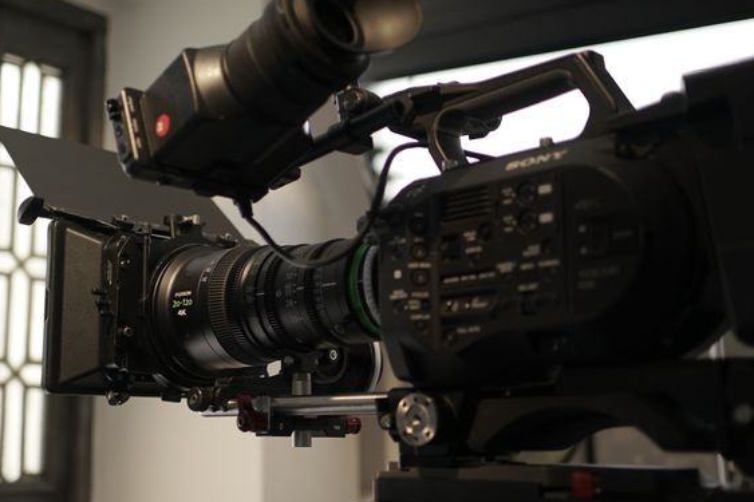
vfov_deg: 28.1
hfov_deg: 40.9
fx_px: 1005
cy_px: 240
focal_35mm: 48
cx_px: 295
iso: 100
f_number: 1.8
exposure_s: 1/1000
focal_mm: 24
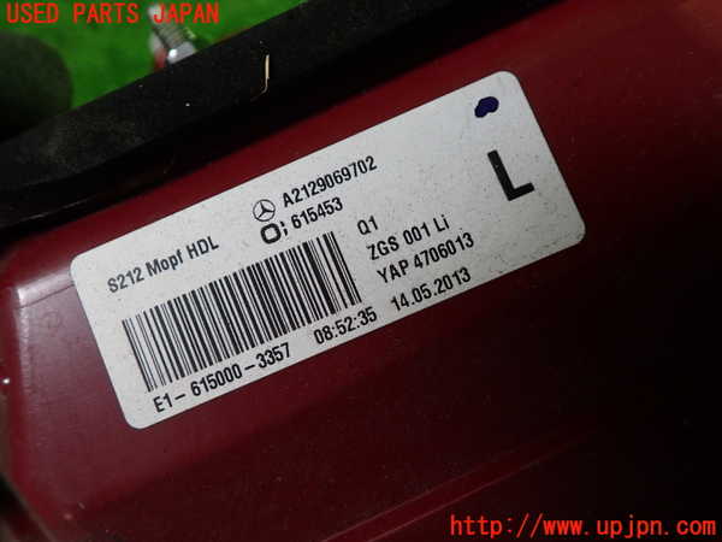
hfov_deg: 60.0
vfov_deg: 46.8
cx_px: 361
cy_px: 271
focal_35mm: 30
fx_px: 626
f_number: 2.3
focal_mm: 5.4
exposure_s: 1/50
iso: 200
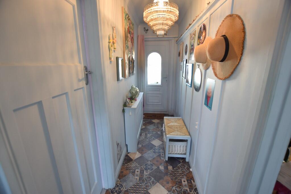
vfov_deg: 77.3
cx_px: 146
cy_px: 97
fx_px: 121
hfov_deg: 100.4
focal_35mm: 15
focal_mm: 10
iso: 100
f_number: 3.5
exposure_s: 1/6
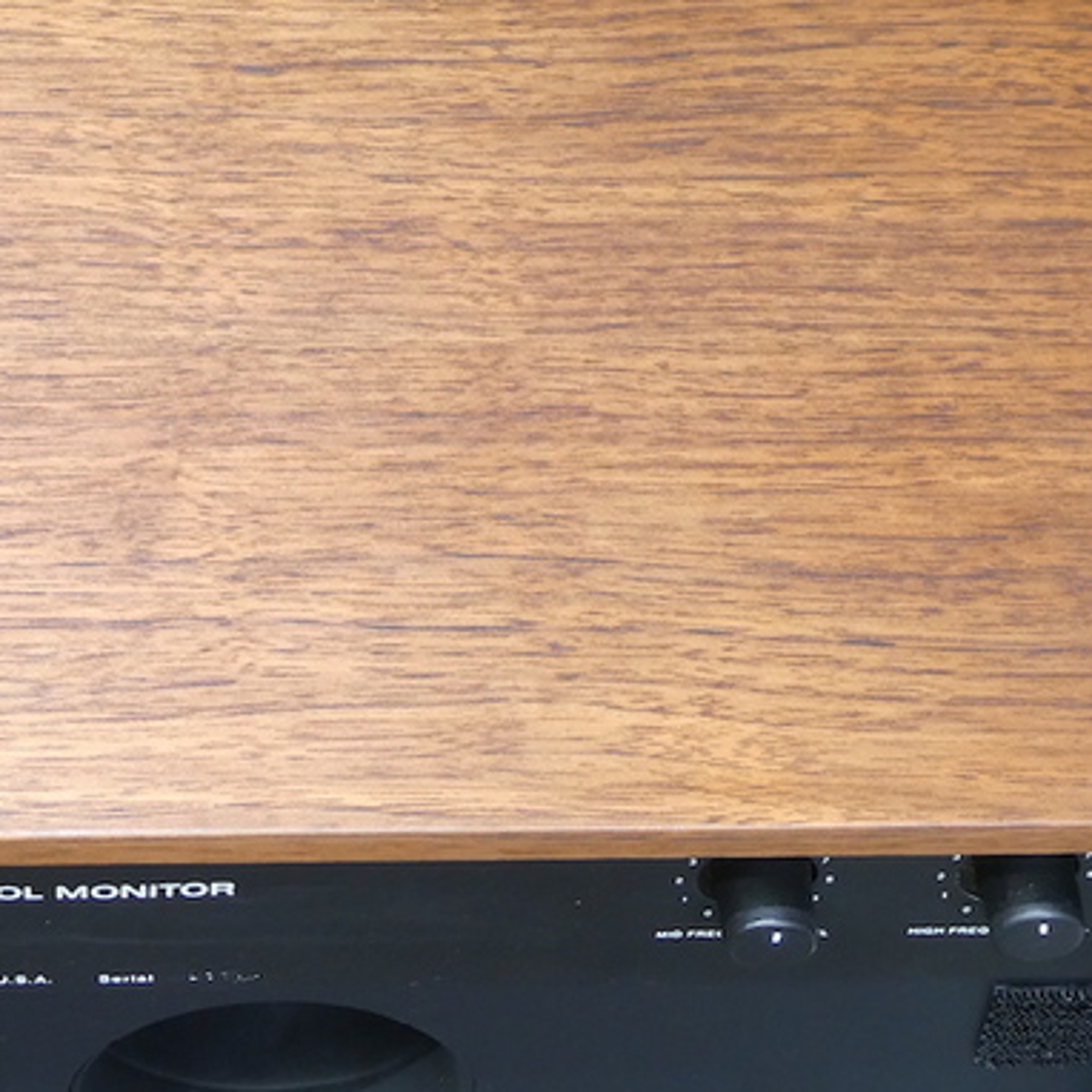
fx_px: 3962
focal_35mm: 111
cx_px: 163
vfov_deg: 15.7
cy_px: 457
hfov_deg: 15.6
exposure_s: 1/2
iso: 200
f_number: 4.1
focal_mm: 9
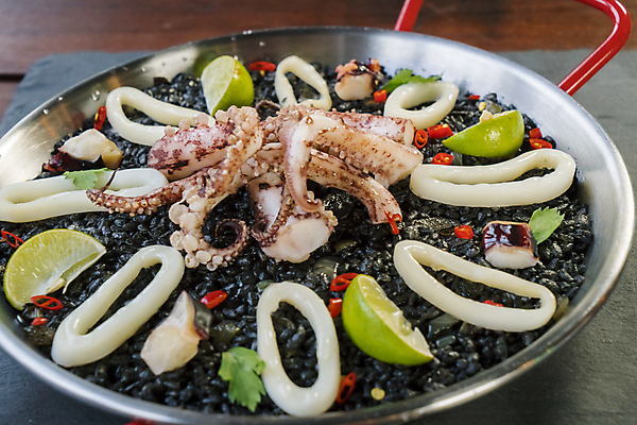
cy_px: 212
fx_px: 1239
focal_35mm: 70
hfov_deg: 28.8
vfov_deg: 19.5
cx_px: 318
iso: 6400
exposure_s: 1/80
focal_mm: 70
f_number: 10
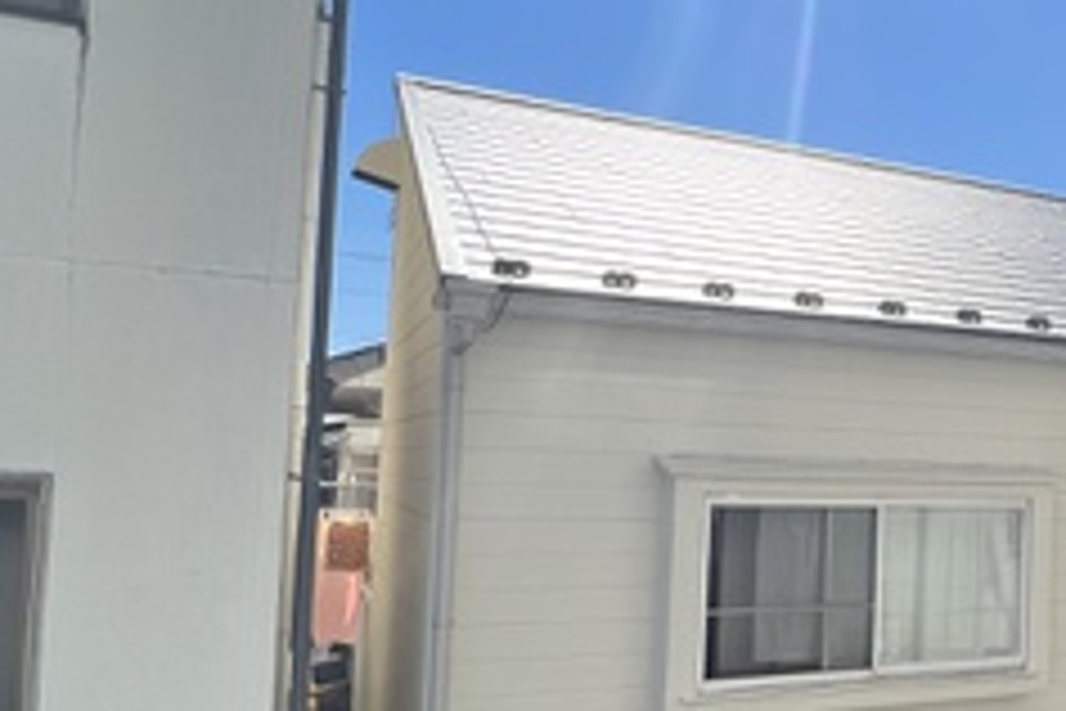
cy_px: 425
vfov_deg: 33.3
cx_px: 1210
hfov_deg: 38.7
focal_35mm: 40
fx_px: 1184
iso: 32
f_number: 1.8
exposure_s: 1/2053
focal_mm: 1.57
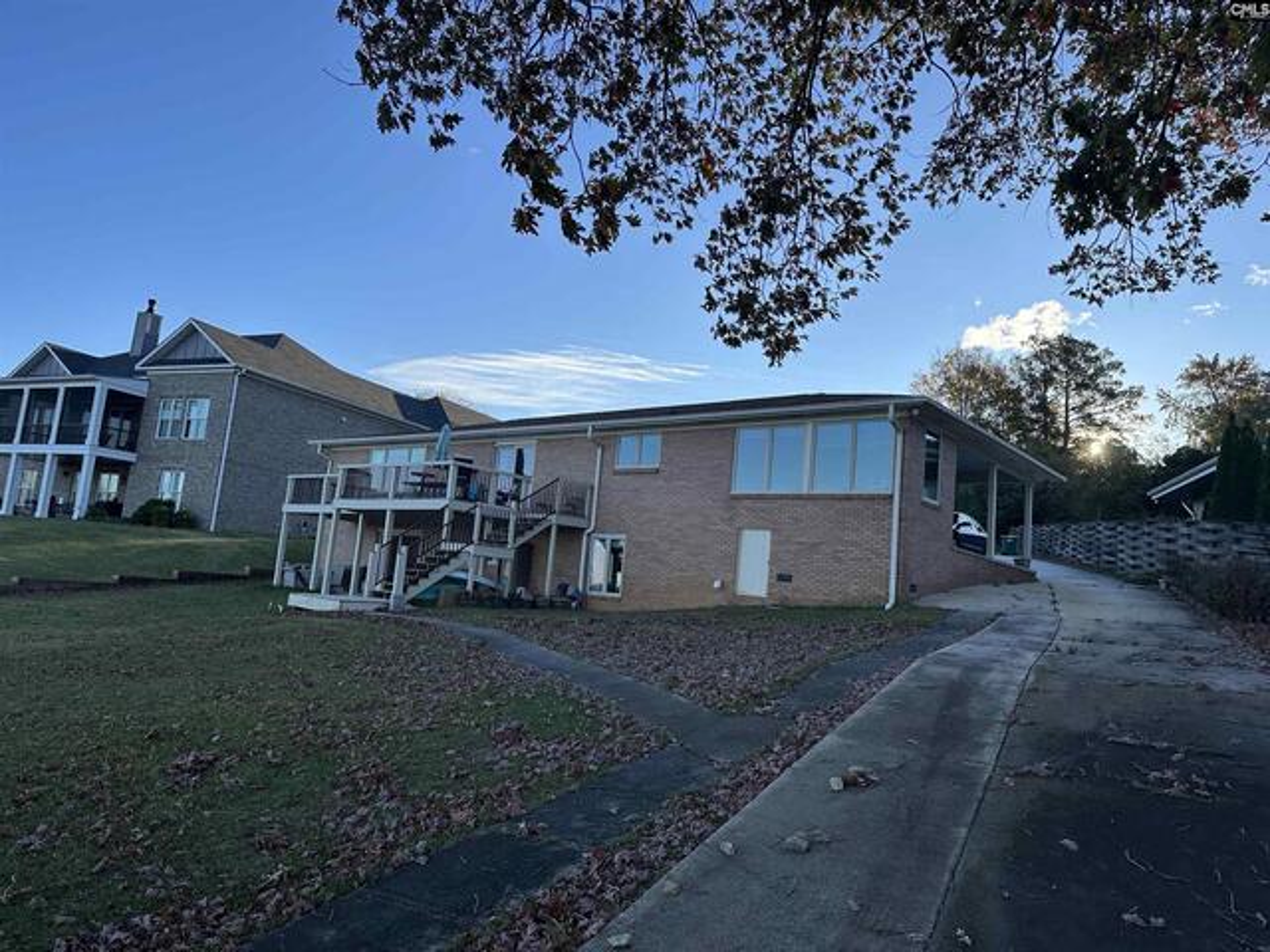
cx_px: 635
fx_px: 881
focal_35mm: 24
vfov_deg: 56.8
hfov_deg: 71.6
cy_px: 476
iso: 80
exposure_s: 1/2410
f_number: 1.78
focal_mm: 6.86
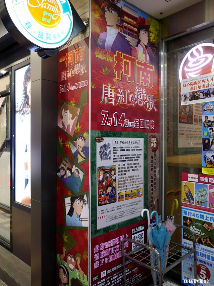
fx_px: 247
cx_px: 107
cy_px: 143
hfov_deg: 46.8
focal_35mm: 30
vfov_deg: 59.9
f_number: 1.7
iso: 200
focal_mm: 15
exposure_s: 1/60
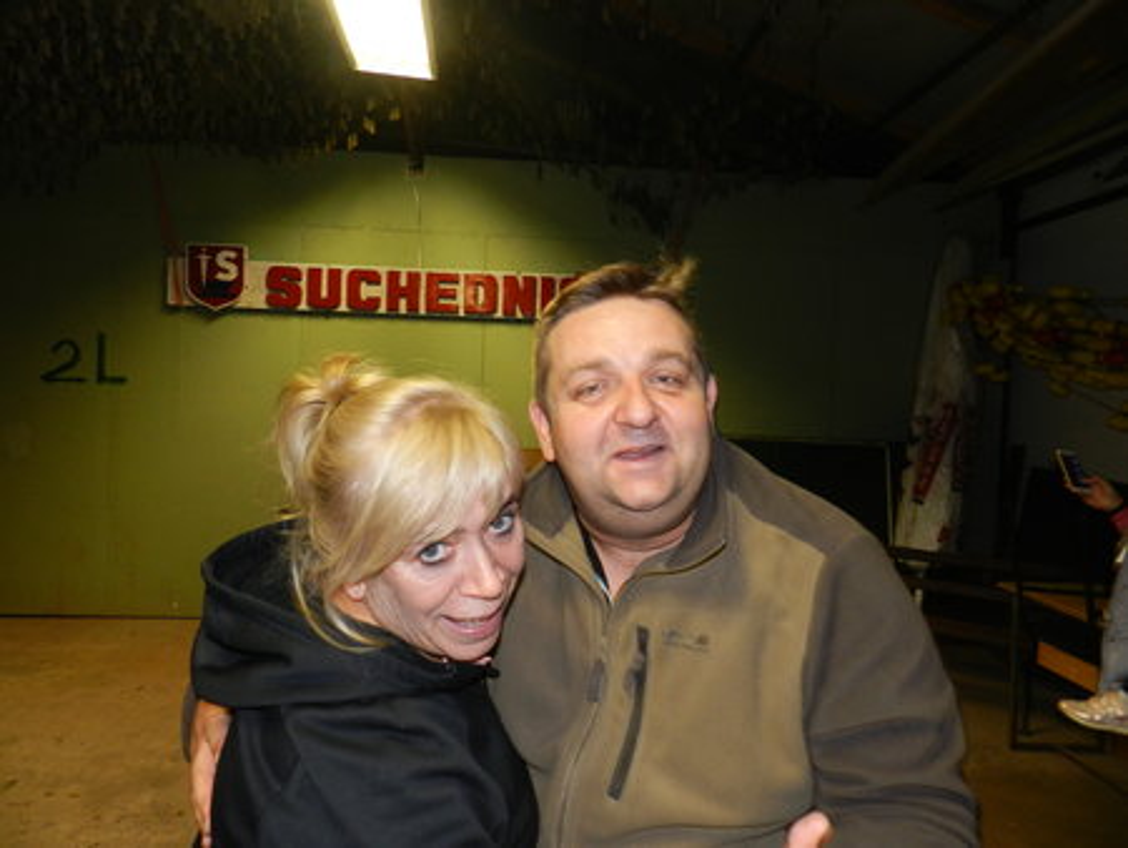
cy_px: 424
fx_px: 750
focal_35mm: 23
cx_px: 564
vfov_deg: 58.9
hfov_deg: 73.9
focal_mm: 4
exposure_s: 1/30
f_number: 3.4
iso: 200
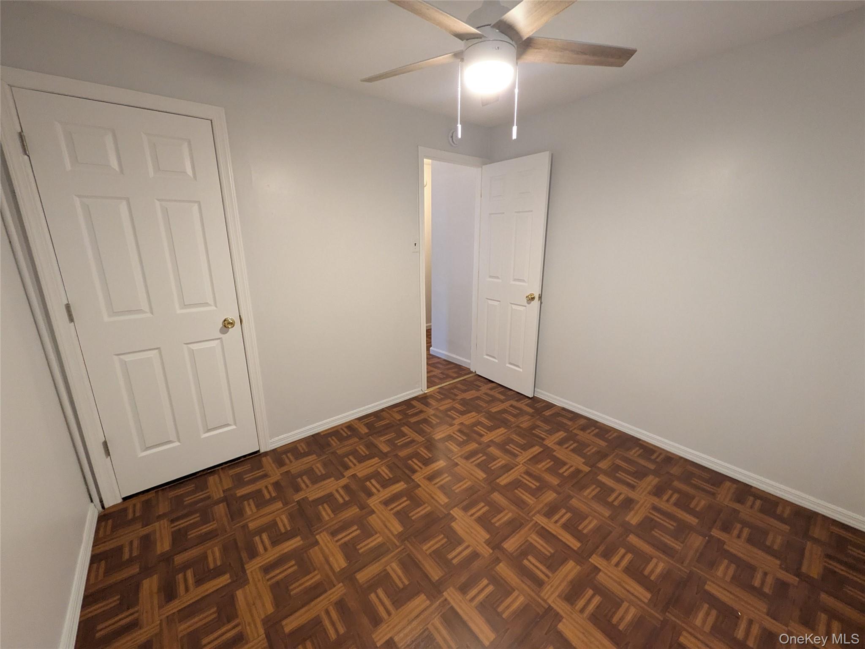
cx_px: 432
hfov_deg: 102.1
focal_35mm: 14
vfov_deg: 85.7
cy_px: 324
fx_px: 350
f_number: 2.2
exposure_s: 1/40
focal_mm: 1.83
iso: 361
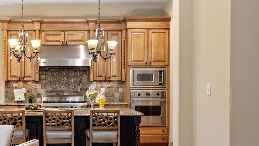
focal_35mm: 59
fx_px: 405
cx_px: 60
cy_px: 84
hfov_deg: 34.6
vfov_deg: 20.4
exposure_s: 1/25
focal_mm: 18
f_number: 8
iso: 400
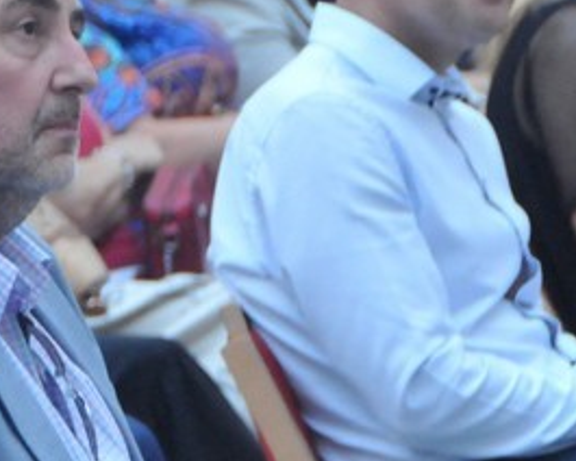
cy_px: 452
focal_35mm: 540
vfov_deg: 2.9
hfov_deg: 3.6
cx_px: -85
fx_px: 9204
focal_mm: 95
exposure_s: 1/60
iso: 2000
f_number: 5.3
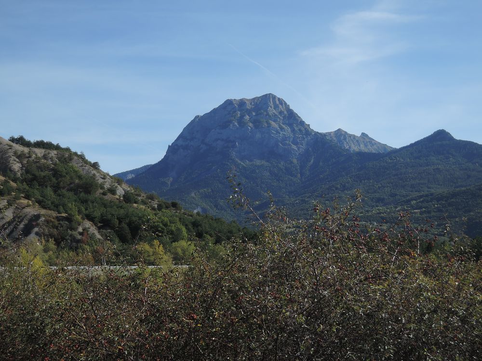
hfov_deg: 34.9
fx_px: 766
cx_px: 241
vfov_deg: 26.6
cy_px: 180
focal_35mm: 55
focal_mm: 11.8
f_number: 4.5
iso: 80
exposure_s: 1/640
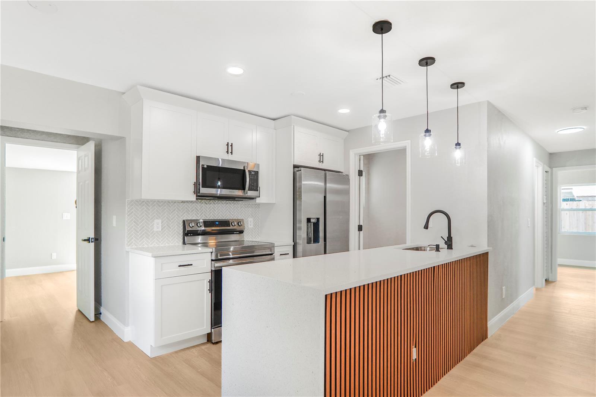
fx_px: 298
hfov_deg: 90.0
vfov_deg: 67.4
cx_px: 298
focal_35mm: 18
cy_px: 198
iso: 100
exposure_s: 1/50
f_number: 2.5
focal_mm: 12
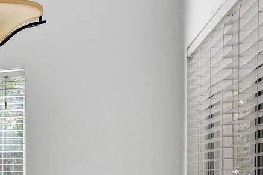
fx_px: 548
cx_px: -212
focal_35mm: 75
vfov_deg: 17.8
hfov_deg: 19.8
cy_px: 168
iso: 100
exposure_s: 1/15
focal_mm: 16
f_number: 5.6
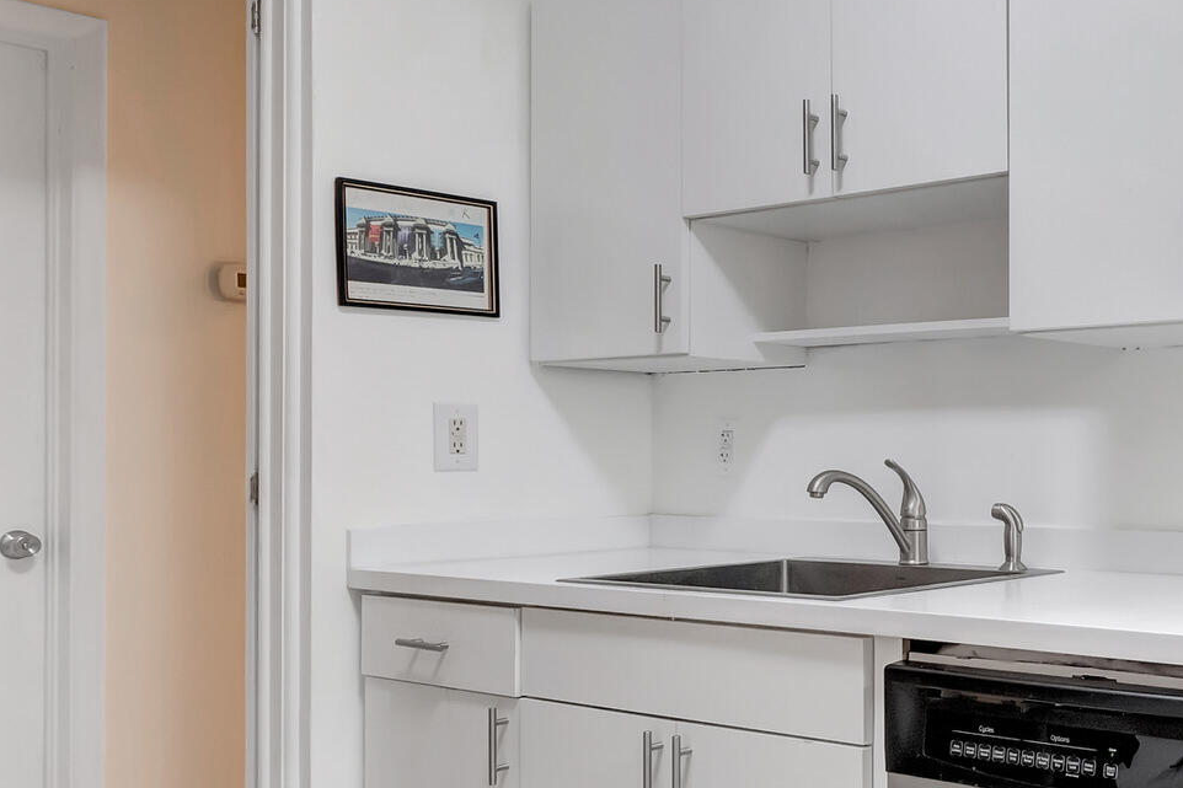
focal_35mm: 39
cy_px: 475
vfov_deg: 34.1
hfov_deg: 42.8
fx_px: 1281
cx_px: 1181
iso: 2500
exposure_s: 1/15
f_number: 8
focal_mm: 10
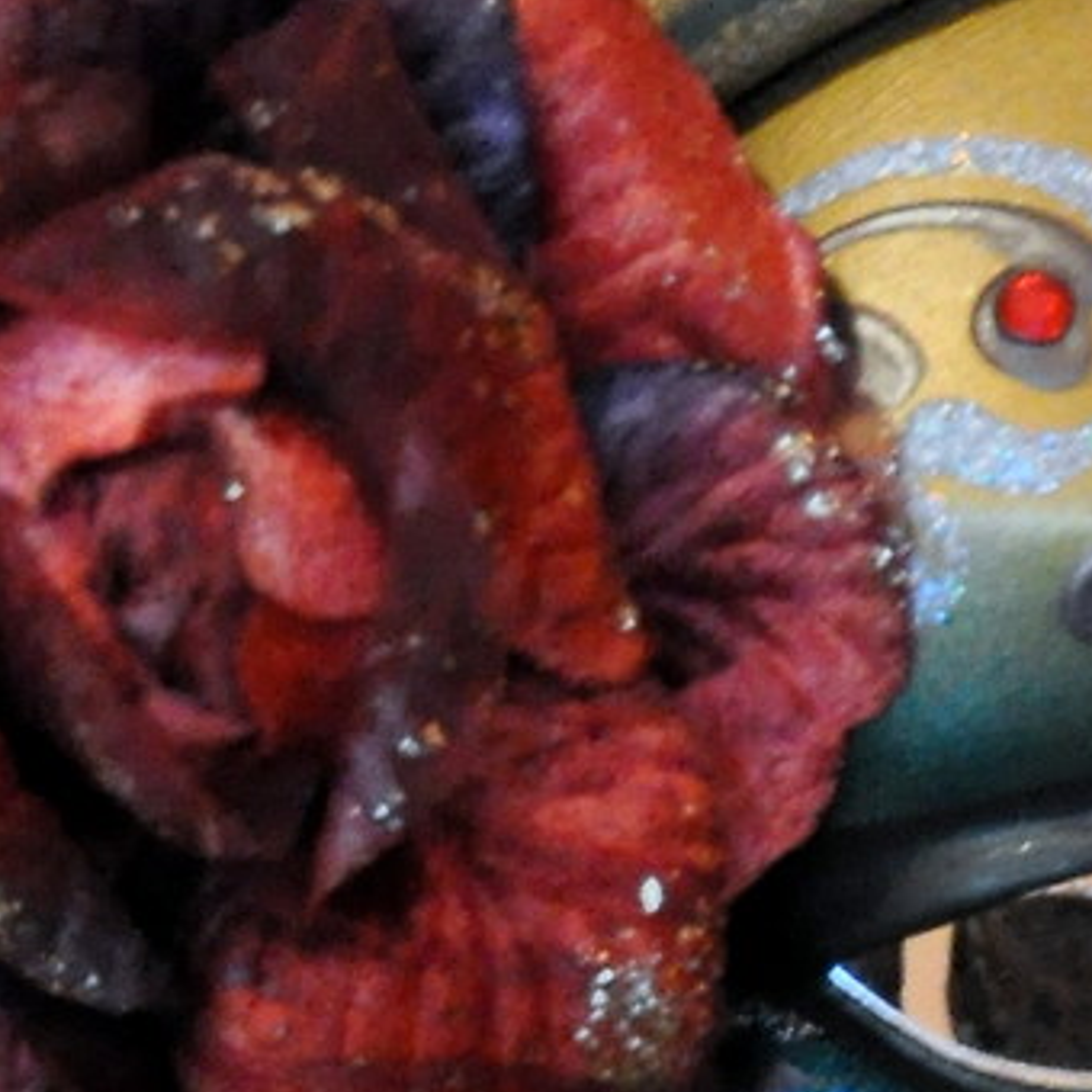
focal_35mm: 225
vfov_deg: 7.2
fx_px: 8030
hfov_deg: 7.8
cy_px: 2865
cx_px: 446
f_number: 4
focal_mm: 25
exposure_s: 1/30
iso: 1600
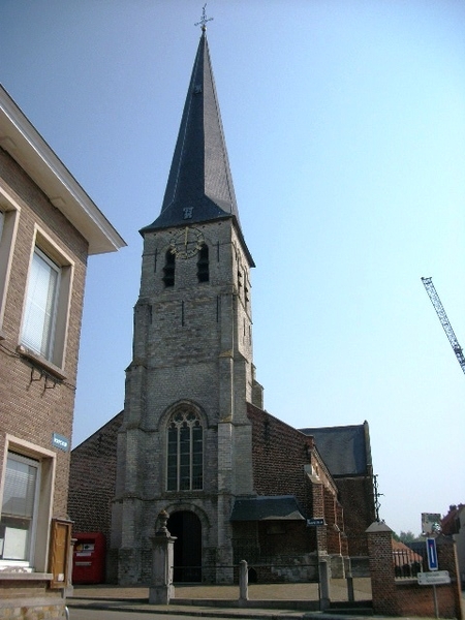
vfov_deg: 56.8
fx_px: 573
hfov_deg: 44.2
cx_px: 232
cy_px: 310
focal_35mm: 32
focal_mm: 5.7
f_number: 8.8
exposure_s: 1/250
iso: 80
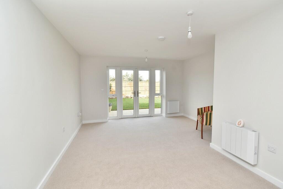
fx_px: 118
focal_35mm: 15
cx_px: 142
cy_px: 94
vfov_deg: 77.3
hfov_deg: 100.4
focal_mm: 10
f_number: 7.1
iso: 800
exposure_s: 1/200
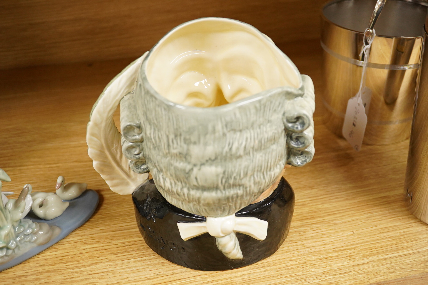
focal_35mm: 45
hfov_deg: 43.6
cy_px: 142
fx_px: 535
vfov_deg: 29.9
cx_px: 214
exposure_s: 1/250
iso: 2500
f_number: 6.3
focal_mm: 30
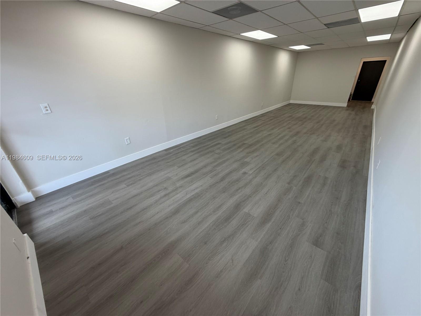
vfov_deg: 85.7
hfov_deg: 102.1
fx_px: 170
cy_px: 158
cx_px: 210
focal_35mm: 14
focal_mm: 2.22
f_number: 2.2
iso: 80
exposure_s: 1/121
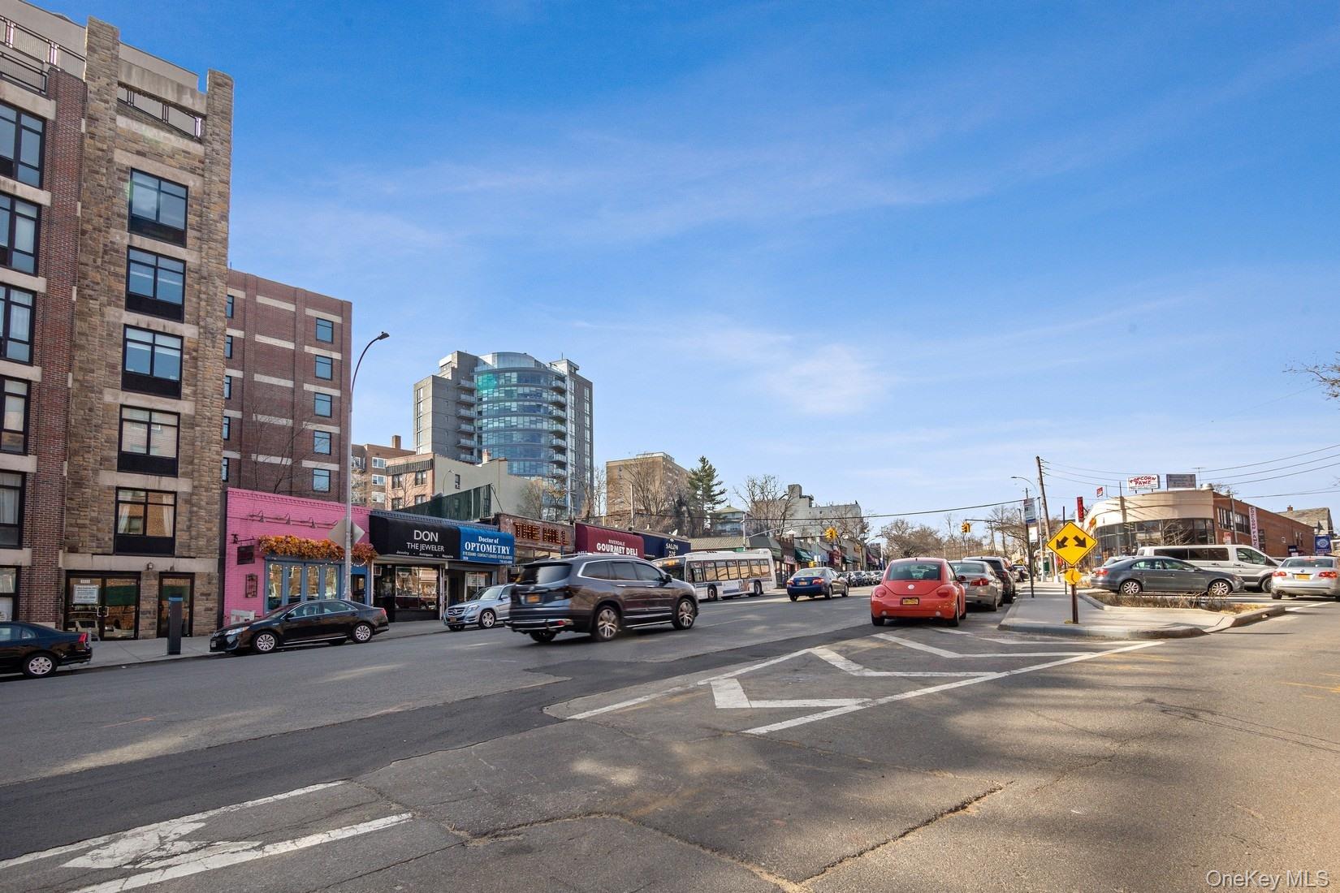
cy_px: 446
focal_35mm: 18
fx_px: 670
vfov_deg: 67.4
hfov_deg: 90.0
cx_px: 670
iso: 200
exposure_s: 1/90
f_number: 11
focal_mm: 12
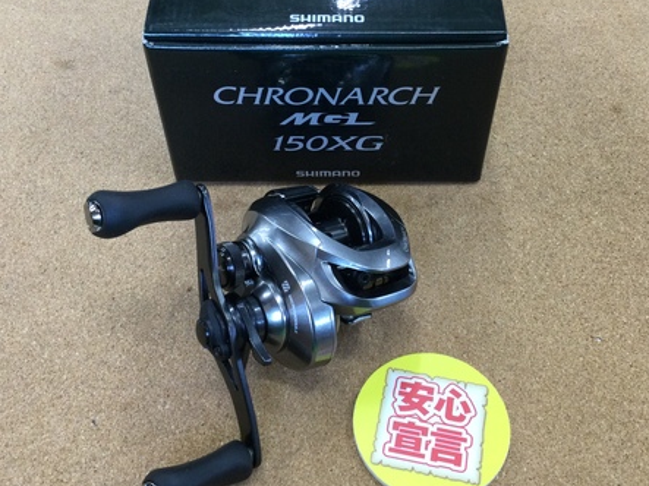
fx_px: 787
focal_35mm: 42
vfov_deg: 34.3
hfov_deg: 44.8
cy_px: 220
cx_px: 344
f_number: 2.4
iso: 40
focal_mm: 3.3
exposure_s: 1/30
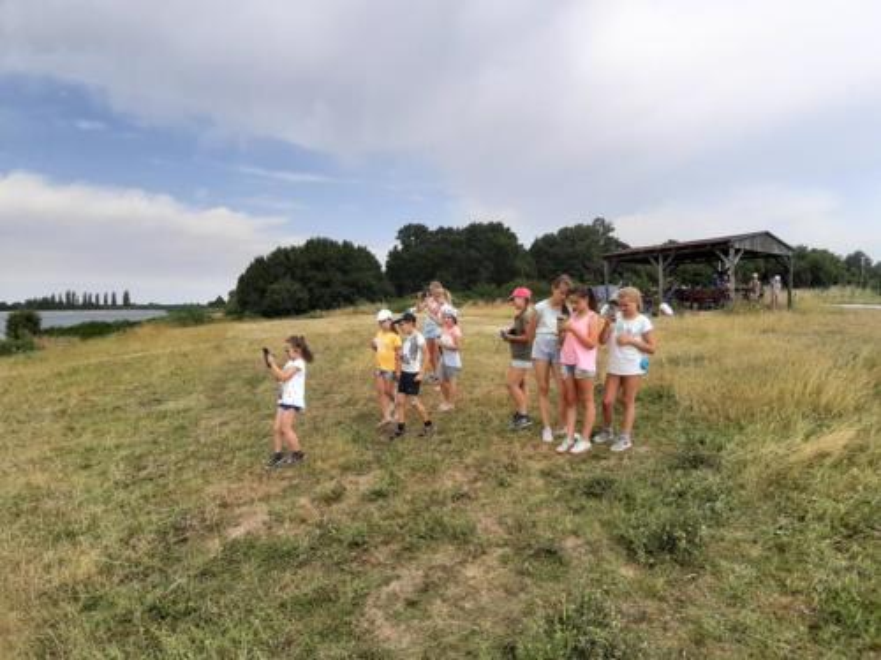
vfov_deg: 71.6
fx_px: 458
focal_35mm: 18
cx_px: 440
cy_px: 330
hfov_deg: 87.8
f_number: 2.4
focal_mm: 1.87
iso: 40
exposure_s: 1/866
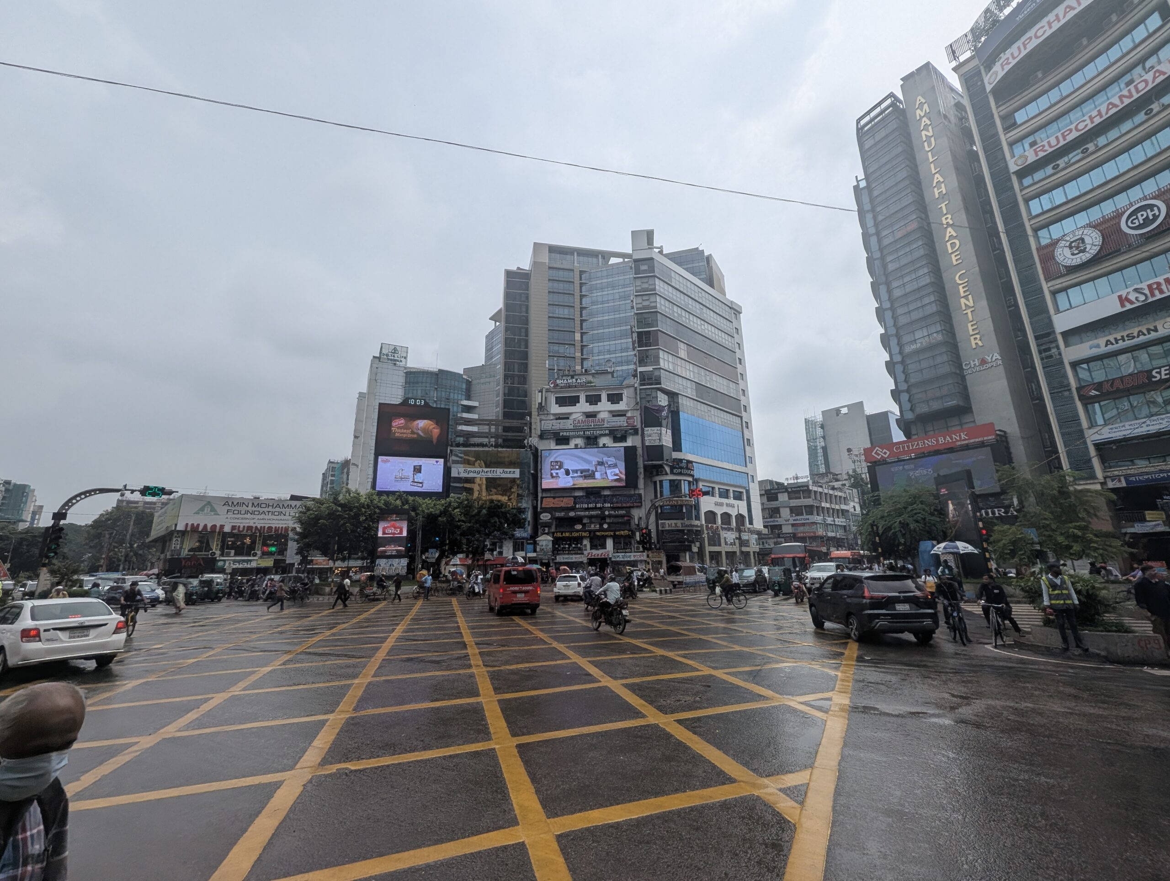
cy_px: 440
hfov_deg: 106.1
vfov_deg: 90.1
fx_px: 440
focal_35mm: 13
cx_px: 585
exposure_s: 1/2564
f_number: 2.2
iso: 49
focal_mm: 1.95
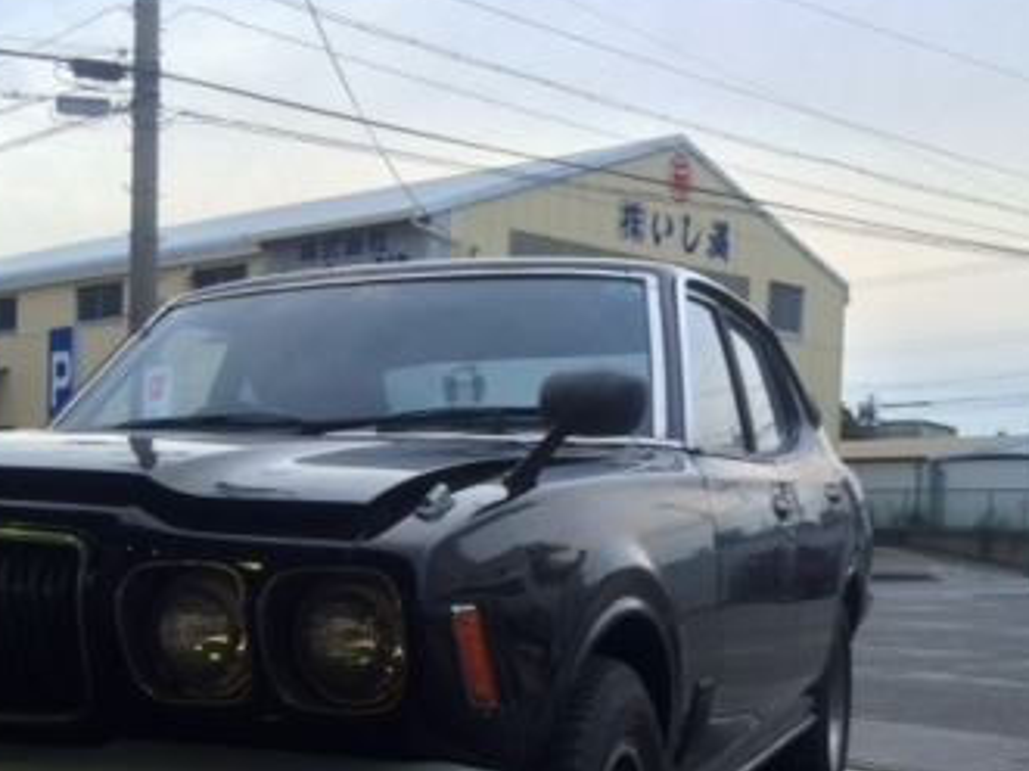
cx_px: 103
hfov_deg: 31.7
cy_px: 650
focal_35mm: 58
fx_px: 1723
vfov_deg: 24.7
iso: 40
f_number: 2.2
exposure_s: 1/40
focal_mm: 4.12
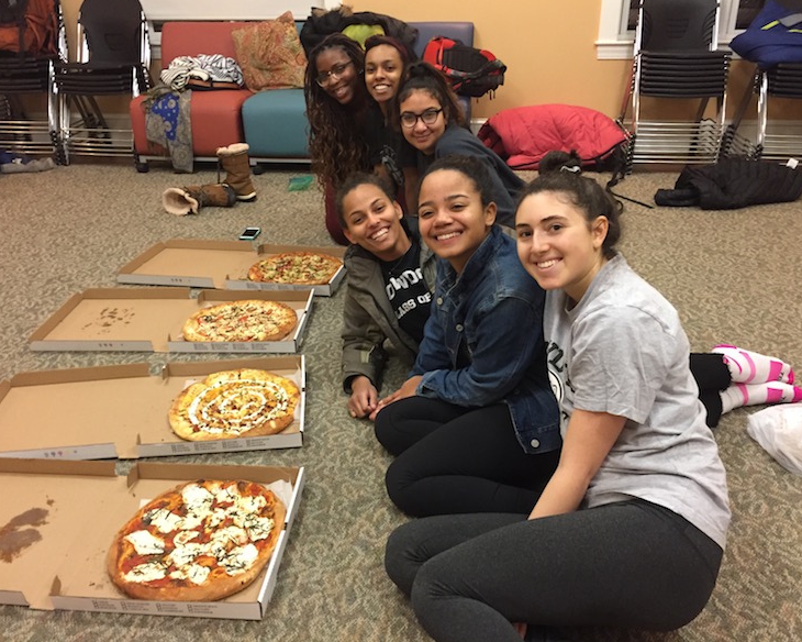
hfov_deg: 57.2
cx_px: 390
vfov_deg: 47.1
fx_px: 736
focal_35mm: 31
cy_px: 313
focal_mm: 4.15
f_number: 2.2
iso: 250
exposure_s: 1/24
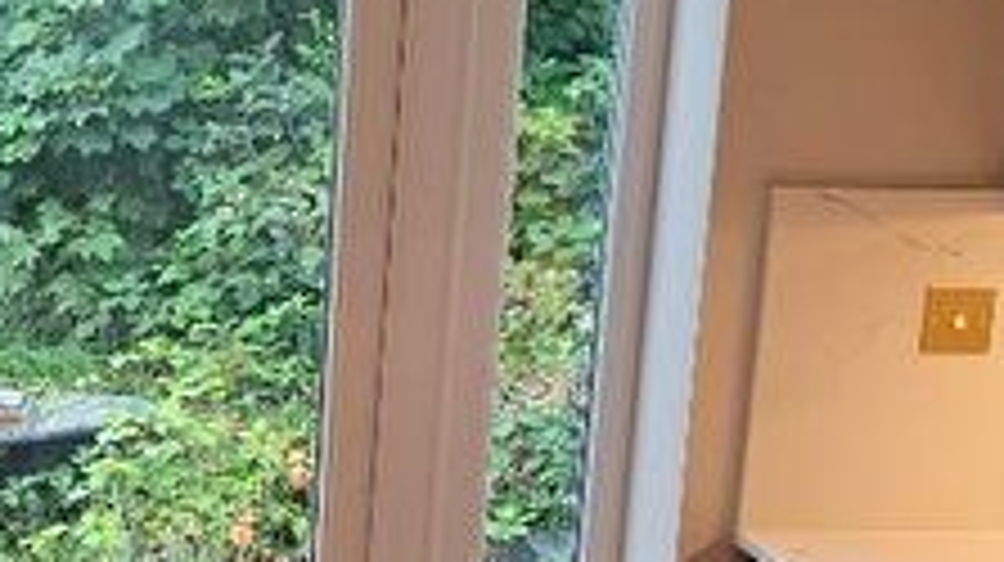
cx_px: -50
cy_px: 645
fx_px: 2367
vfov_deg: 13.2
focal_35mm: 89
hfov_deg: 22.8
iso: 100
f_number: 2.4
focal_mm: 4.32
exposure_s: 1/100
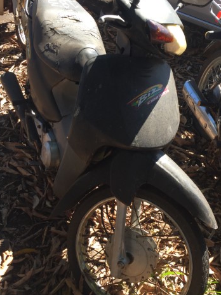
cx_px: 105
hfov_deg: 36.0
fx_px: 340
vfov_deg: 46.8
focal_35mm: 40
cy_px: 160
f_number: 2.2
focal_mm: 4.15
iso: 32
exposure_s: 1/350
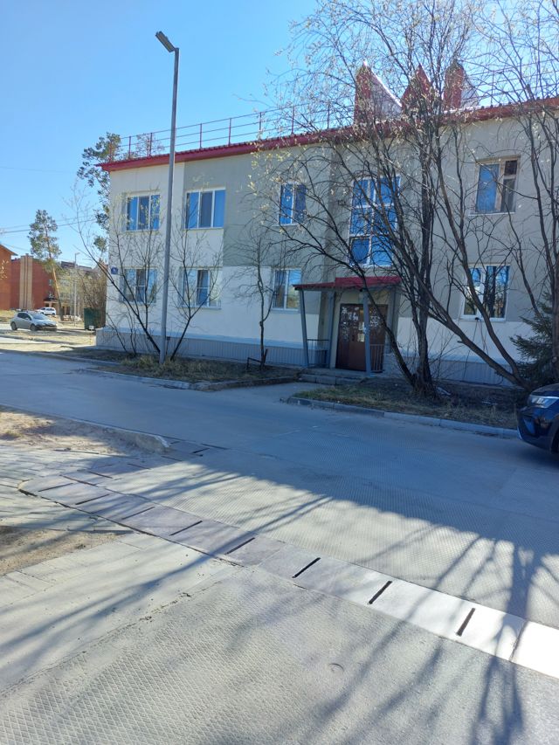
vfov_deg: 71.6
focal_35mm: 24
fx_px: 517
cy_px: 372
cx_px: 280
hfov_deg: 56.8
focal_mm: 5.23
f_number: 1.8
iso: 25
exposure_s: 1/646
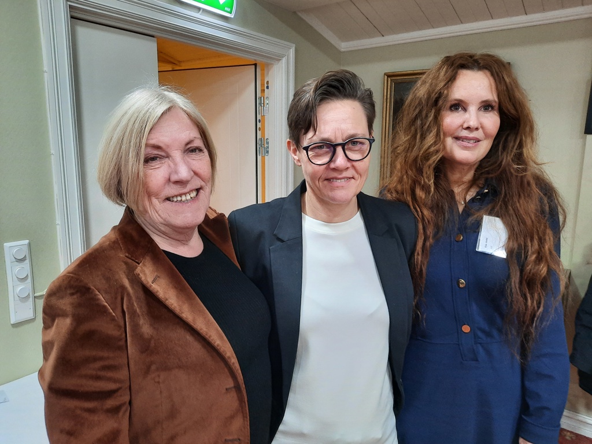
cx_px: 296
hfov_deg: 69.4
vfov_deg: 54.9
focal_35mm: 25
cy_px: 222
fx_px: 428
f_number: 2
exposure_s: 1/33
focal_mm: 4.6
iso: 250
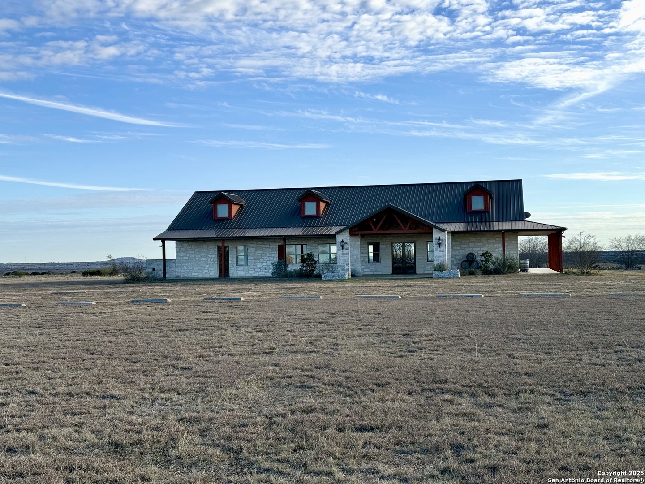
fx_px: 894
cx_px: 322
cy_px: 242
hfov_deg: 39.7
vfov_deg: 30.3
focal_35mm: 48
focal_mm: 6.76
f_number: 1.78
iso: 64
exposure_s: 1/3704
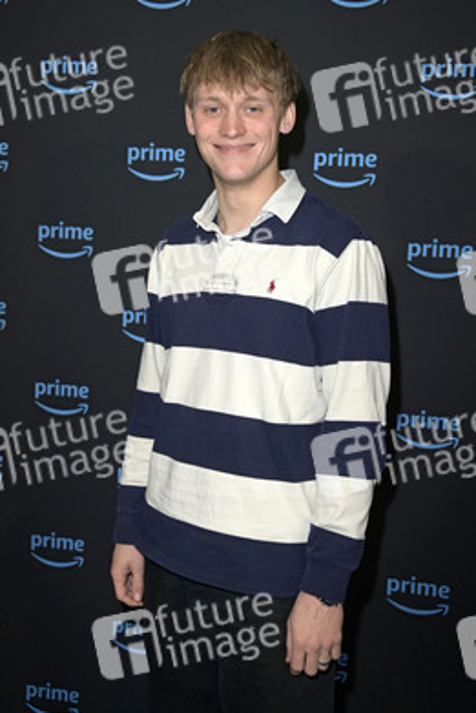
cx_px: 239
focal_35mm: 46
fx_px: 911
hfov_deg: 29.3
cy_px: 363
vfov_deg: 42.7
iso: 800
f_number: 5.6
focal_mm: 45
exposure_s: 1/250
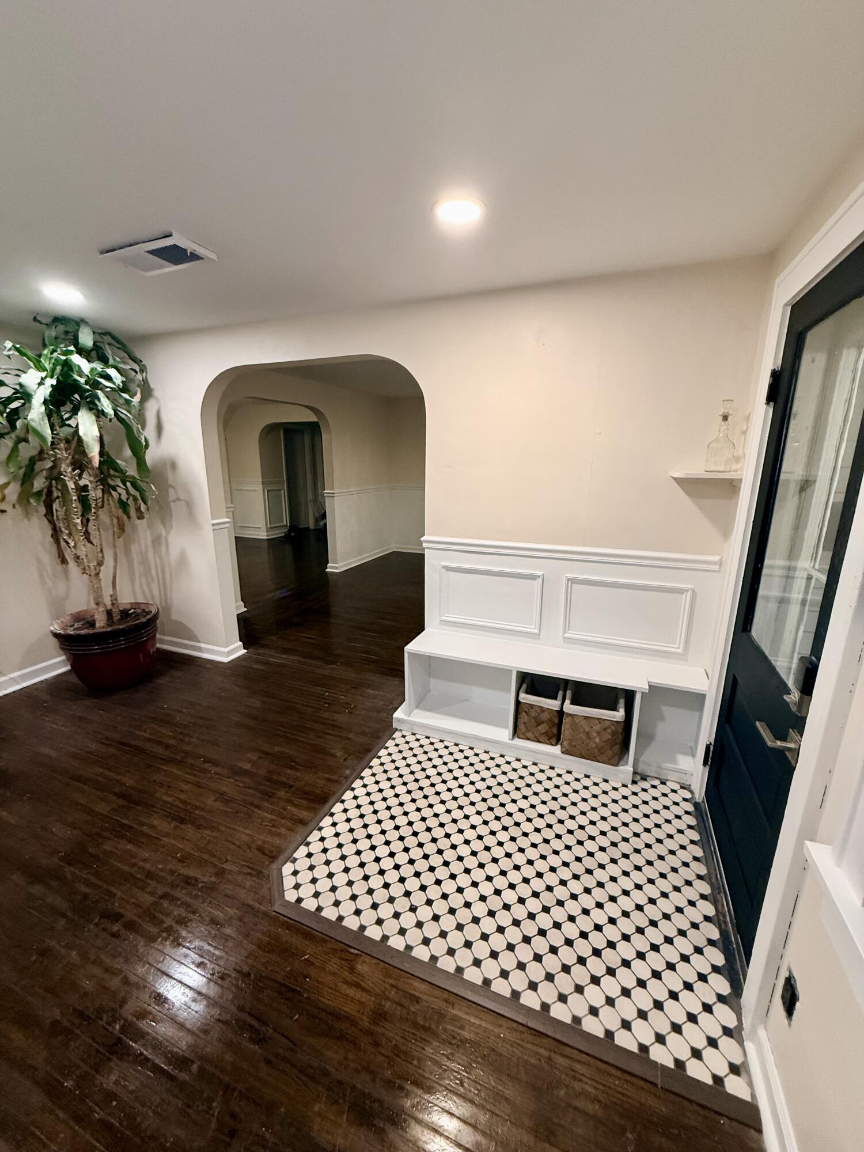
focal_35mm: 14
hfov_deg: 85.7
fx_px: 466
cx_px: 432
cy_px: 576
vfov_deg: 102.1
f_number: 2.2
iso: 320
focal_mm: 2.22
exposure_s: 1/120
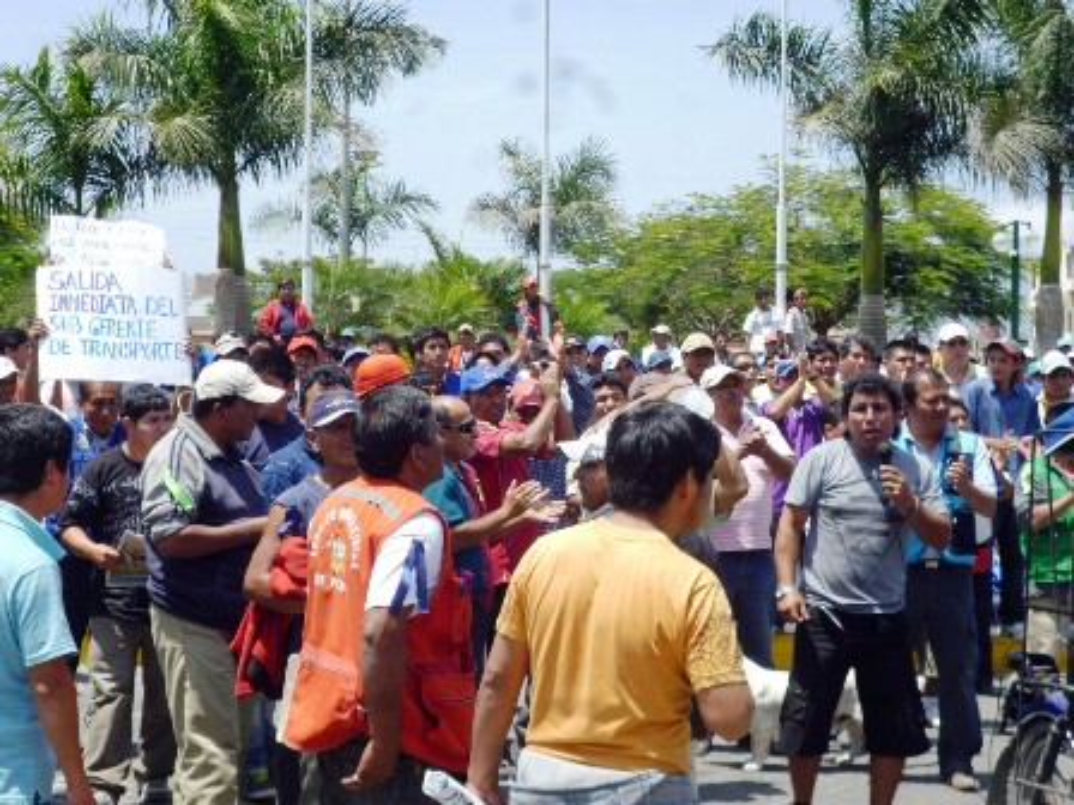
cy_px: 402
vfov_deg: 21.0
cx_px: 537
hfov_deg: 27.8
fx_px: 2172
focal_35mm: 70
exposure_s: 1/250
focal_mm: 12.5
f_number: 5
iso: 100
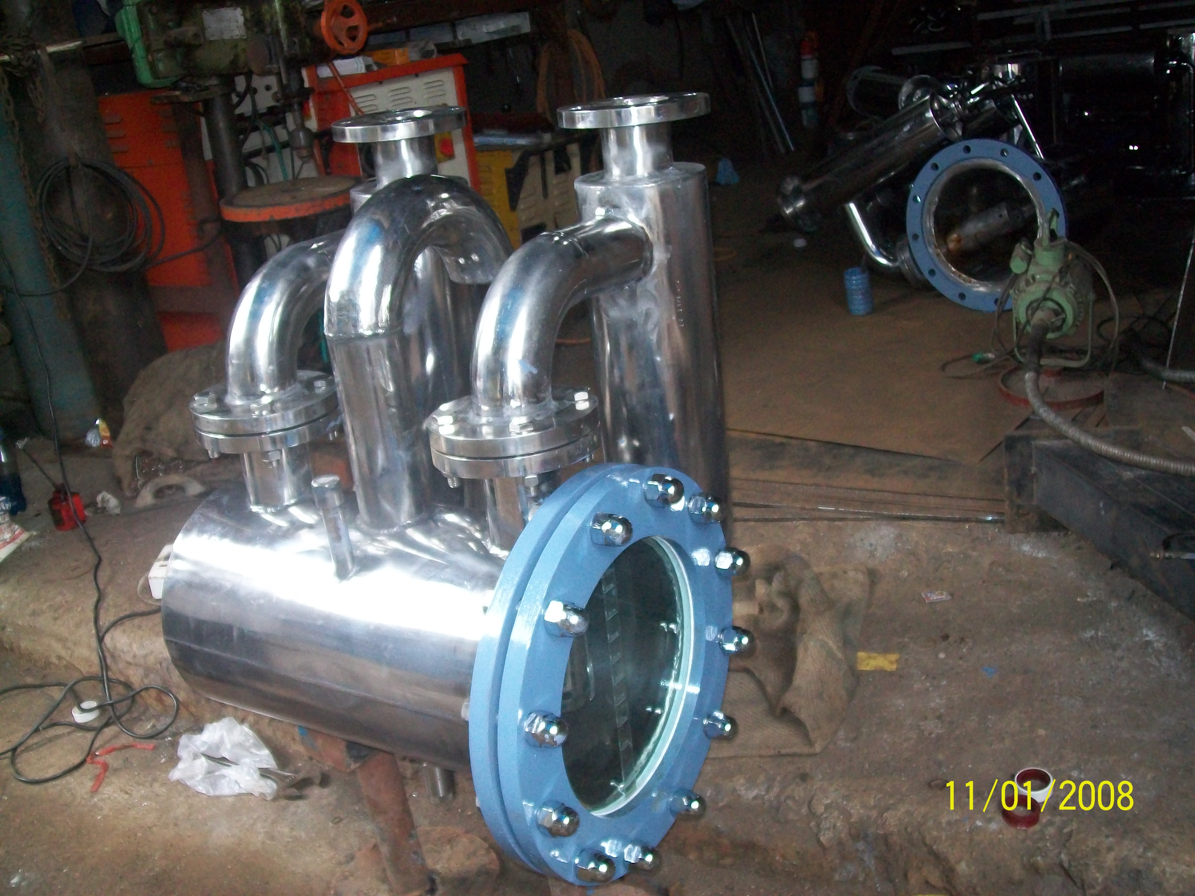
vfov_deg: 39.7
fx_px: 1243
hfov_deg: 51.4
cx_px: 598
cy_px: 448
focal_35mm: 36
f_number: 2.7
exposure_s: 1/60
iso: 160
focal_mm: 6
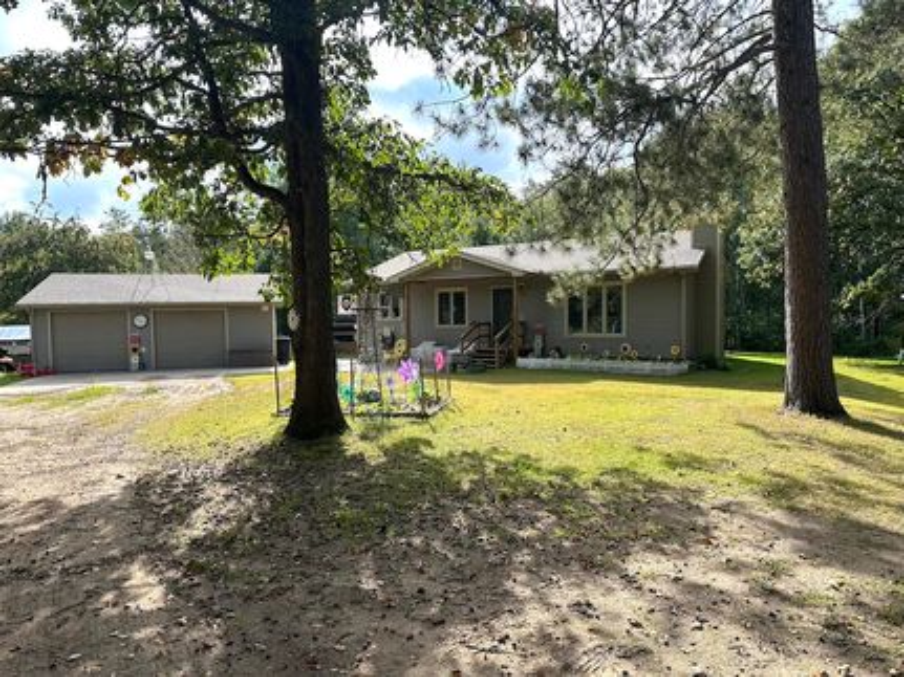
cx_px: 452
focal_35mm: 24
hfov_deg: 71.6
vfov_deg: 56.8
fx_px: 627
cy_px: 338
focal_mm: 6.86
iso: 80
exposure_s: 1/1374
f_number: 1.78
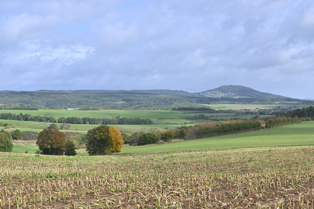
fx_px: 549
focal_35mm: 63
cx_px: 157
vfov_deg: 21.6
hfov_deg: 31.9
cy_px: 104
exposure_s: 1/400
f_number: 7.1
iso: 100
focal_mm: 42
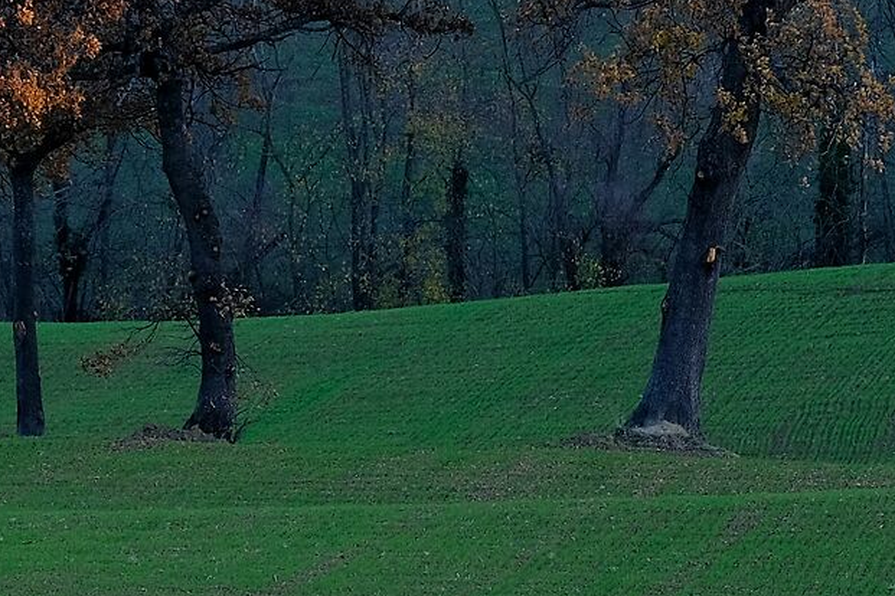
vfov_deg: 1.6
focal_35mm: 858
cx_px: 261
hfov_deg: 2.4
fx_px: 21329
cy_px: -291
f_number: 8
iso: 250
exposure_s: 1/75
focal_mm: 147.9
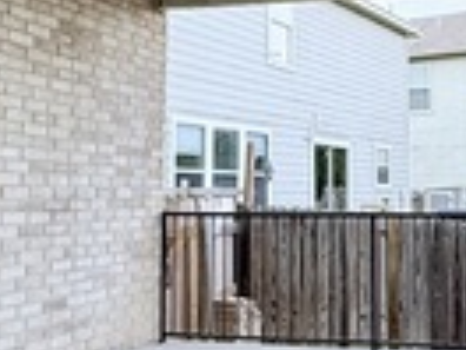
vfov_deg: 21.5
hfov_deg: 28.2
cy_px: 103
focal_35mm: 68
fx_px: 915
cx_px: 346
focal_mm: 2.22
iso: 64
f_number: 2.2
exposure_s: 1/514
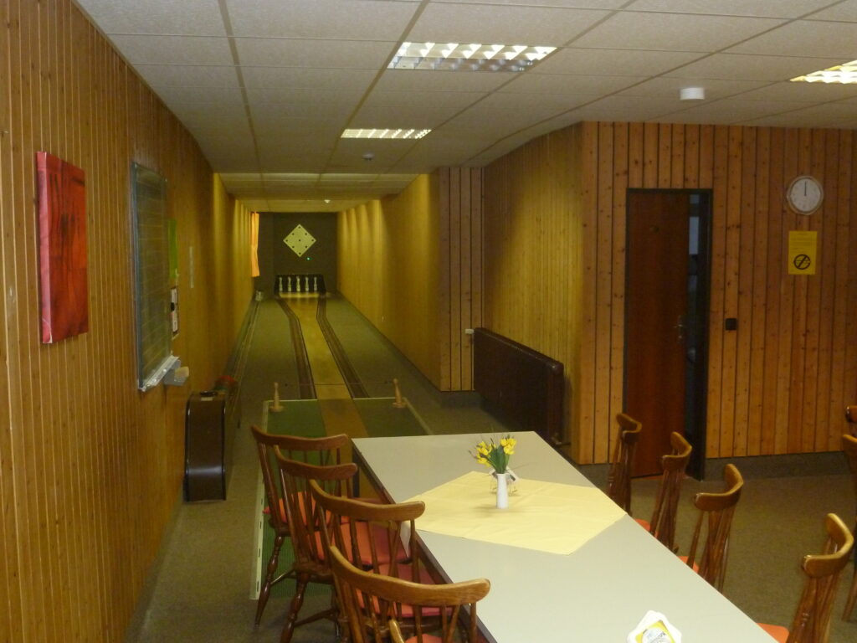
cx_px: 428
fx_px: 966
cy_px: 322
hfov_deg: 47.9
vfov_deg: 36.8
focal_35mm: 39
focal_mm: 7
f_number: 3.2
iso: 400
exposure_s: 1/30
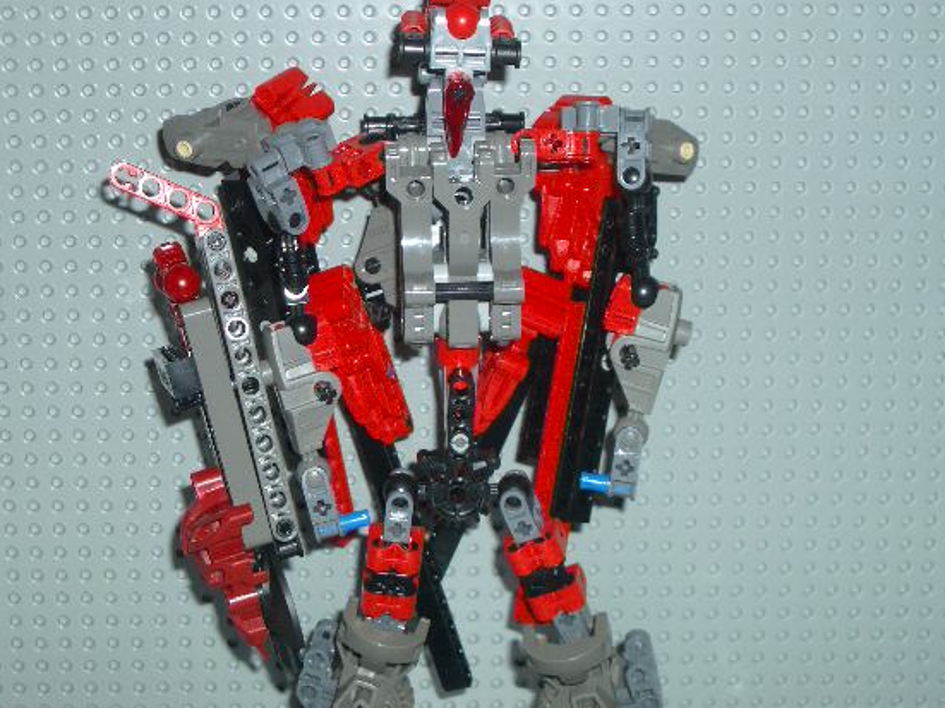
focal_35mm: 72
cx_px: 449
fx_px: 1965
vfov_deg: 20.4
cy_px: 317
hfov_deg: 27.0
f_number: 3.5
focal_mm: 10.2
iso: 100
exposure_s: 1/60
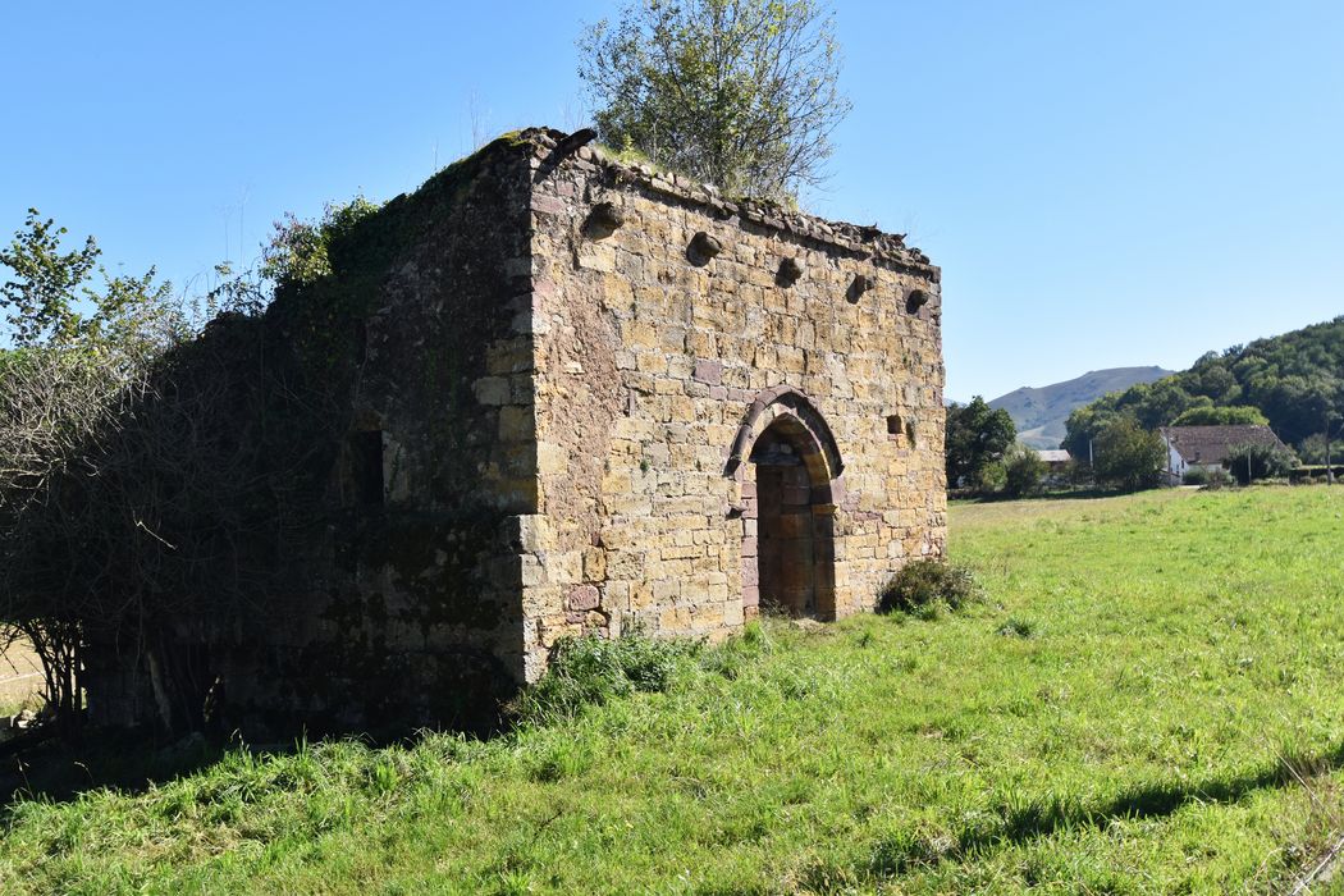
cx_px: 672
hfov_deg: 53.1
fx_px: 1344
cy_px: 448
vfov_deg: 36.9
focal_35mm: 36
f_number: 8
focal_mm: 24
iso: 200
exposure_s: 1/250
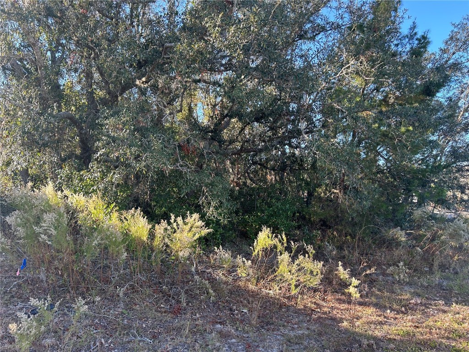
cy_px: 176
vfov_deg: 53.1
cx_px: 234
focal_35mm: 26
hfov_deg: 67.3
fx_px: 352
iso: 50
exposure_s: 1/368
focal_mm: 5.7
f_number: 1.5
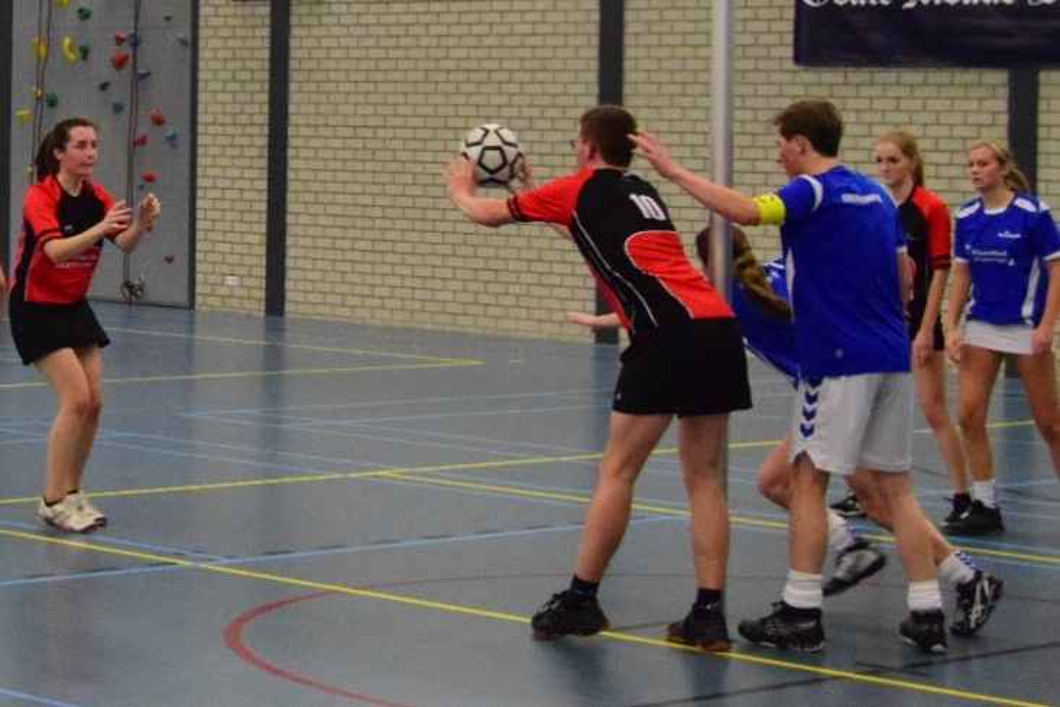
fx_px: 1502
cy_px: 354
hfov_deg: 38.9
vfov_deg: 26.5
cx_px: 530
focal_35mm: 51
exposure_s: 1/320
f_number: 7.1
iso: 5000
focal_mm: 34
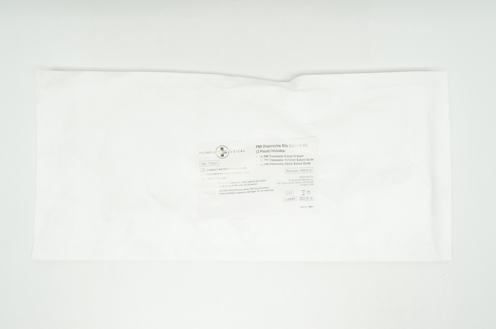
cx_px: 248
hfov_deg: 57.3
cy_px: 164
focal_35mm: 33
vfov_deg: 39.9
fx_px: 454
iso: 400
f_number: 8
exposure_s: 1/30
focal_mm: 22
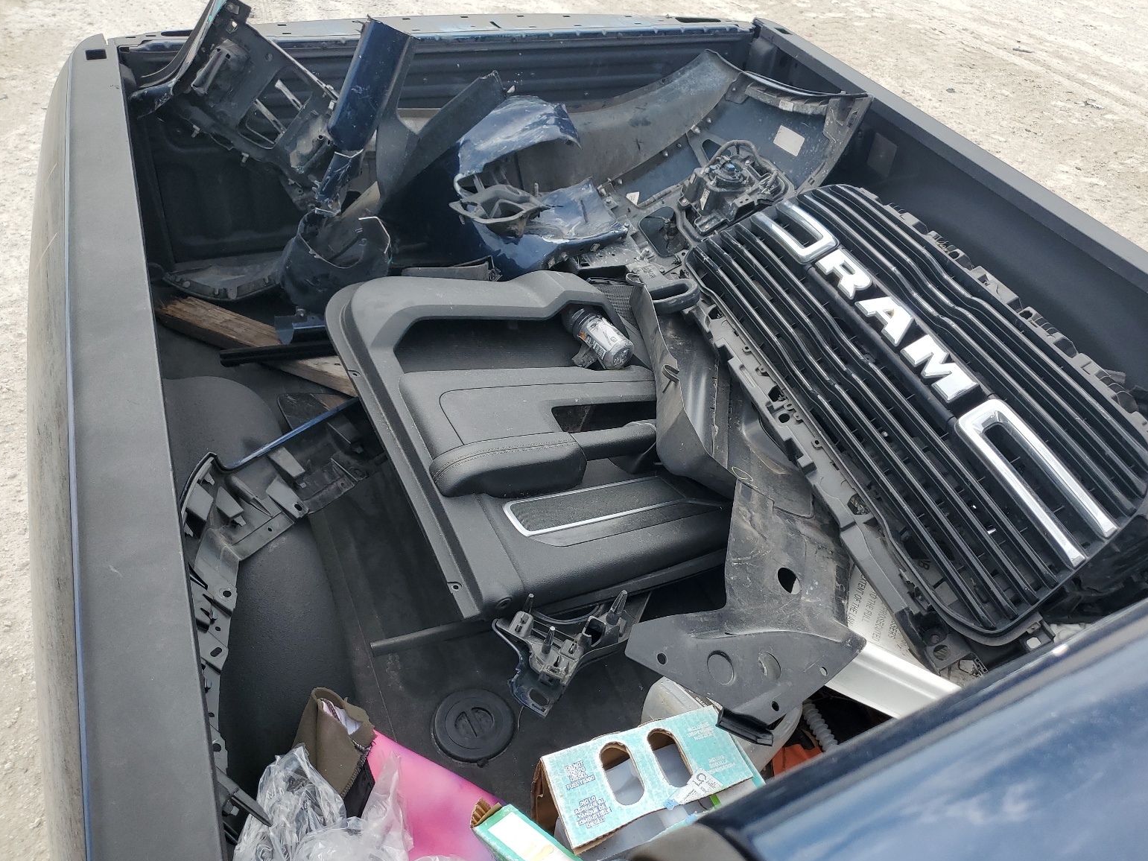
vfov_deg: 51.4
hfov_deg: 65.3
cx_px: 590
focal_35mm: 27
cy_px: 418
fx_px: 895
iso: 50
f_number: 1.5
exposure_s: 1/1667
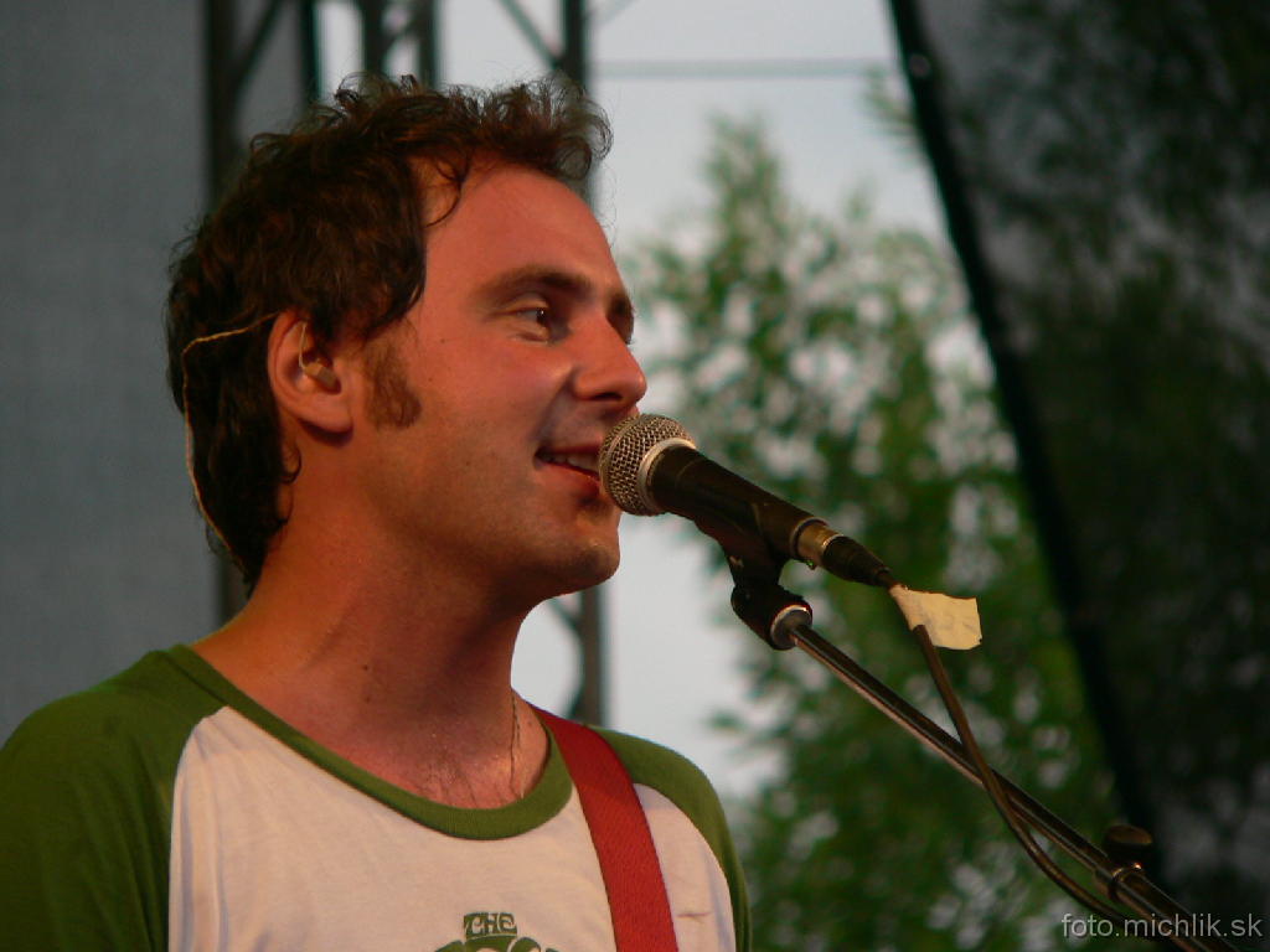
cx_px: 635
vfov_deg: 4.2
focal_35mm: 357
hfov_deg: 5.6
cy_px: 476
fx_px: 13098
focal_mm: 59.5
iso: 100
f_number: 2.8
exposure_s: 1/125
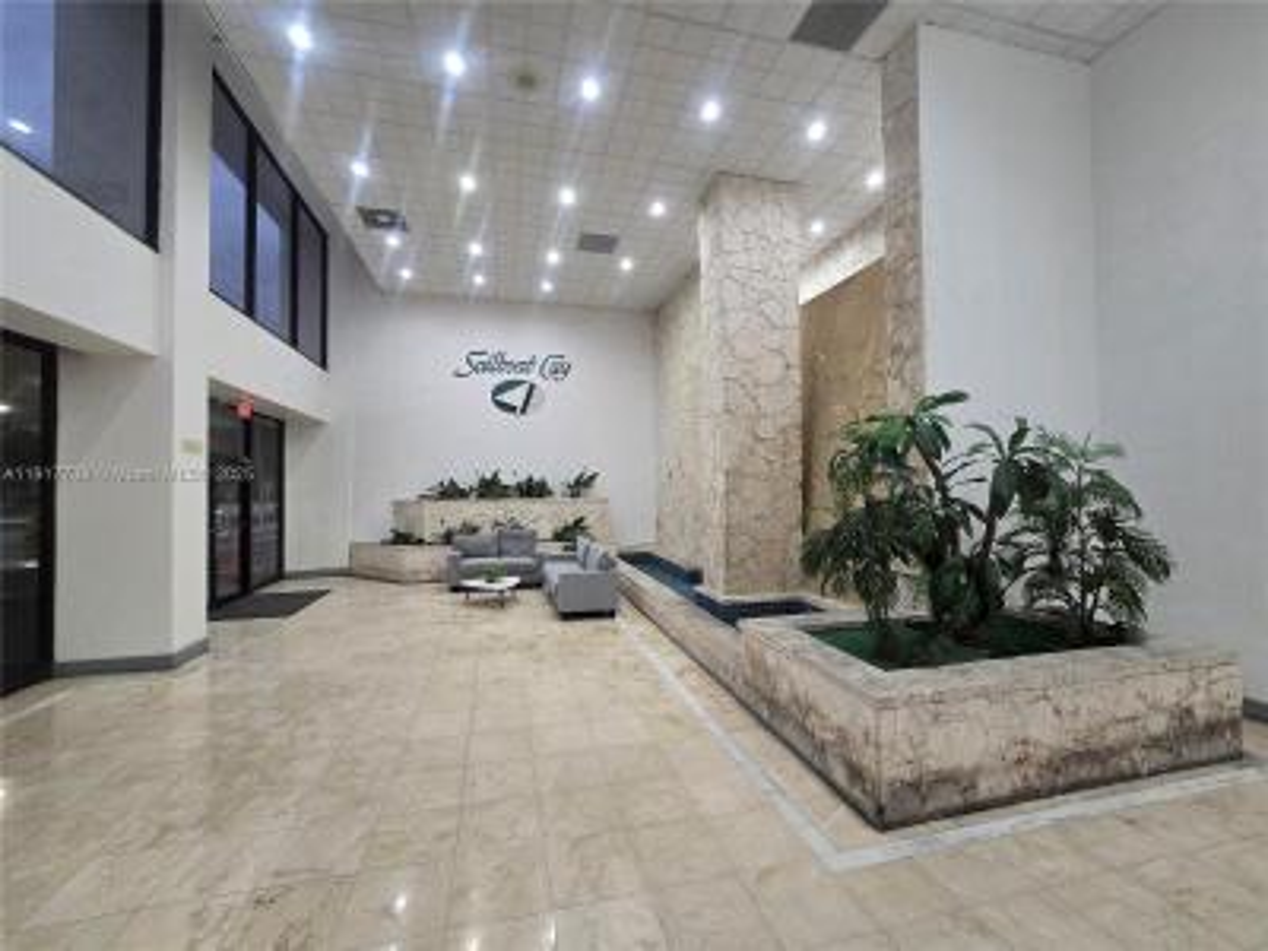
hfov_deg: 106.2
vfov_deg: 89.9
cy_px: 476
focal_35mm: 13
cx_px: 634
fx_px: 476
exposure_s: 1/60
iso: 400
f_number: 2.2
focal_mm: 2.2
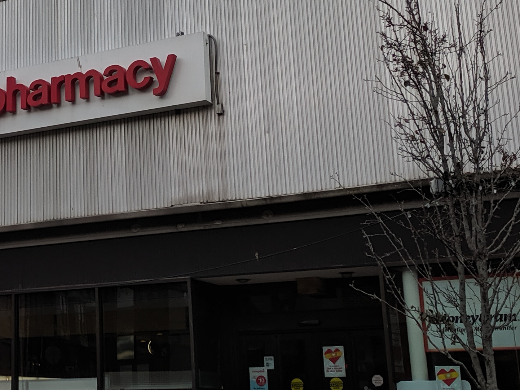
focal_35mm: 73
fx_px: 1096
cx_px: 53
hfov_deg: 25.8
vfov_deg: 20.0
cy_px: 88
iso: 47
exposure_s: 1/322
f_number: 2
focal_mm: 4.67
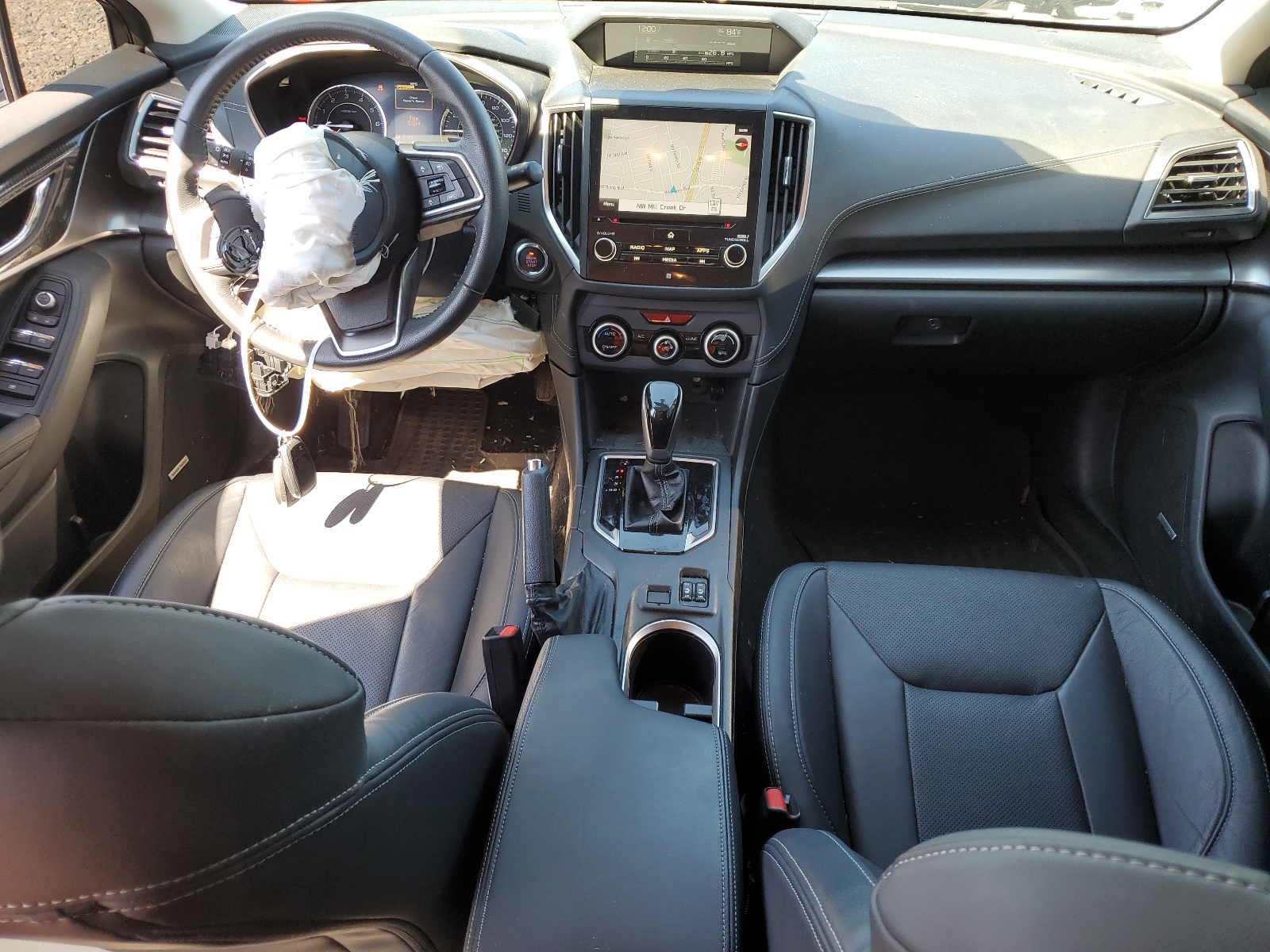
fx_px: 954
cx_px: 635
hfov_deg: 67.3
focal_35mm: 26
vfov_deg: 53.1
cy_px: 476
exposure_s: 1/119
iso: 50
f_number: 1.5
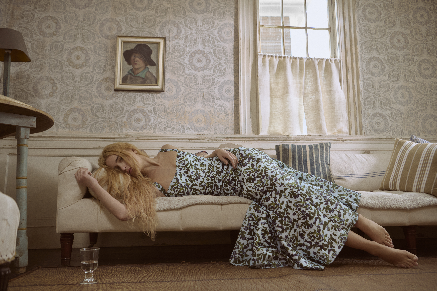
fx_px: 376
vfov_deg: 42.3
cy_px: 146
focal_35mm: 31
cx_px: 218
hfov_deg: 60.3
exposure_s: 1/250
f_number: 3.5
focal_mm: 31
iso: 400
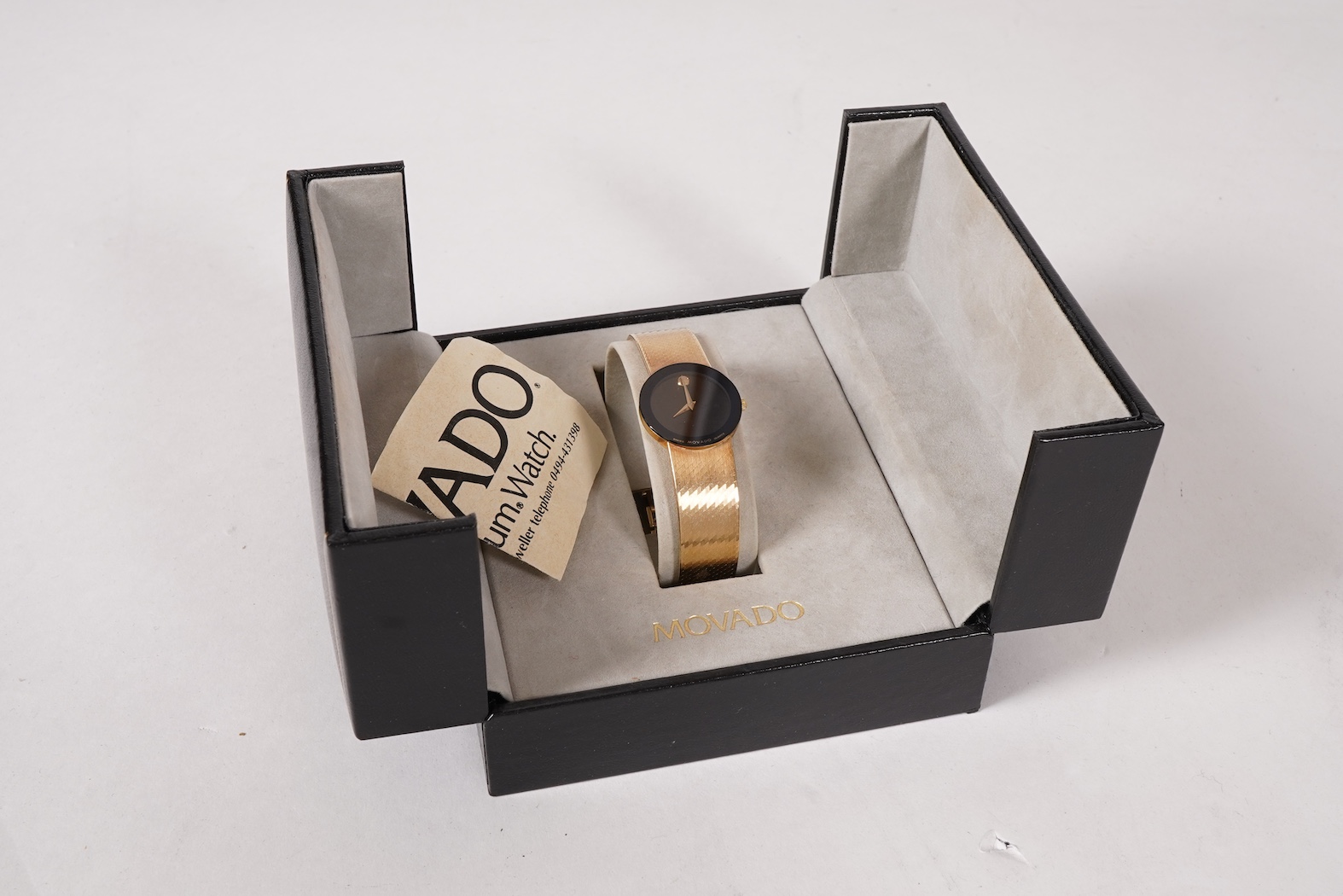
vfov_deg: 29.9
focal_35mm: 45
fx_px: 1679
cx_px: 672
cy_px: 448
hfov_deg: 43.6
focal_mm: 30
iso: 400
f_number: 22
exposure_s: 1/160
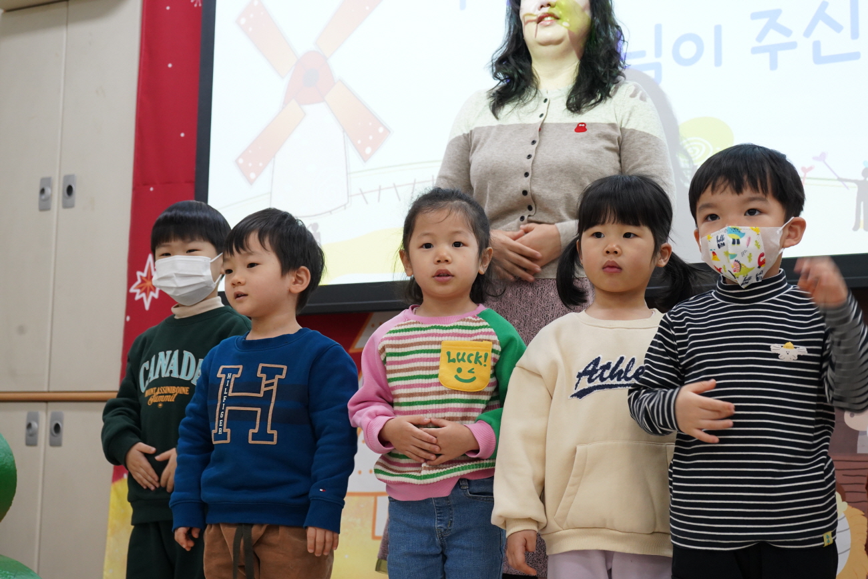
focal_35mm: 60
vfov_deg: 22.6
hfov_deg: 33.4
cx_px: 434
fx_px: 1447
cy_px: 290
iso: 2500
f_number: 7.1
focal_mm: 60
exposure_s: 1/80
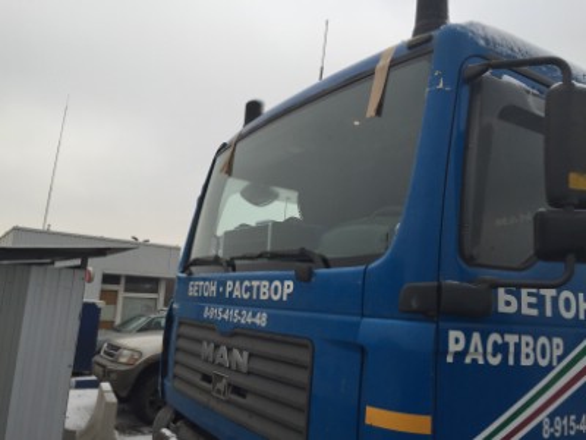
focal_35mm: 29
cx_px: 293
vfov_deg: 48.2
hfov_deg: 61.7
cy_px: 220
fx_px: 491
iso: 32
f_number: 2.2
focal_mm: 4.15
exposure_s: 1/791
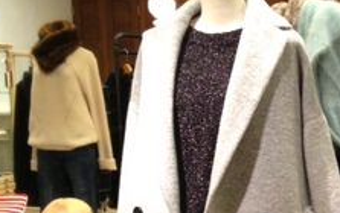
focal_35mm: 83
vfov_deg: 15.4
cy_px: 230
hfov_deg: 23.6
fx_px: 770
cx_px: 358
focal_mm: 4.28
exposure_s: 1/20
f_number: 2.4
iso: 100
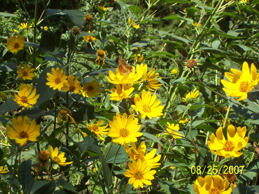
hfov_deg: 19.3
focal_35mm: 102
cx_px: 130
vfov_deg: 14.5
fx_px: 763
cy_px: 97
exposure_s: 1/350
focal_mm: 16.8
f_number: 4.6
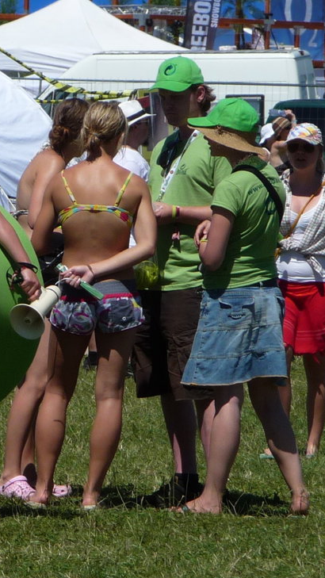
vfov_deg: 4.8
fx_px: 6849
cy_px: 285
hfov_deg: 2.7
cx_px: -47
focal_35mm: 447
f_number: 4.8
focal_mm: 30.5
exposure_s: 1/1300
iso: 100
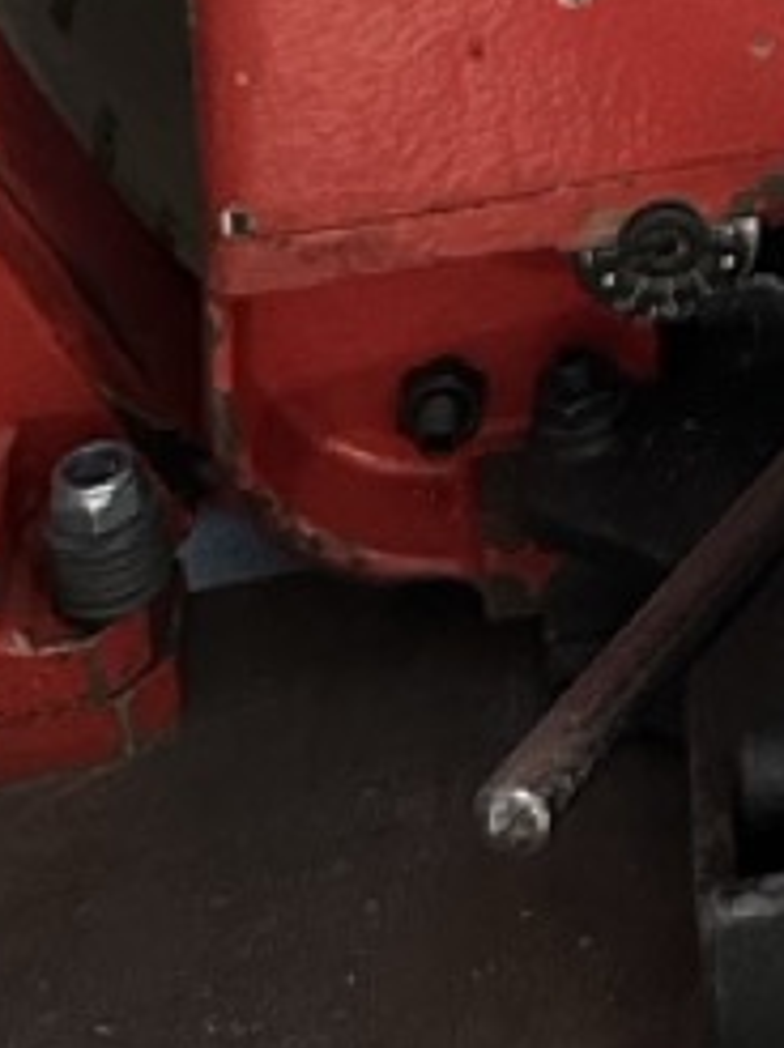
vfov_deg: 13.4
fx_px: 3781
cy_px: -1112
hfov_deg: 10.5
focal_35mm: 125
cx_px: 1777
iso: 1000
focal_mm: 6.86
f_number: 1.78
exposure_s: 1/25
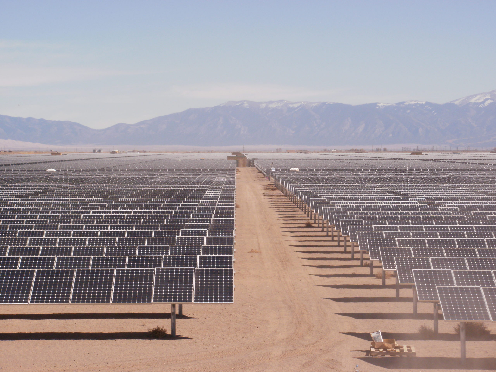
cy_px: 186
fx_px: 1433
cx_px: 248
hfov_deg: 19.6
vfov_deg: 14.8
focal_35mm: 100
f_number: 7.9
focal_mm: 17.4
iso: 100
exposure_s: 1/320
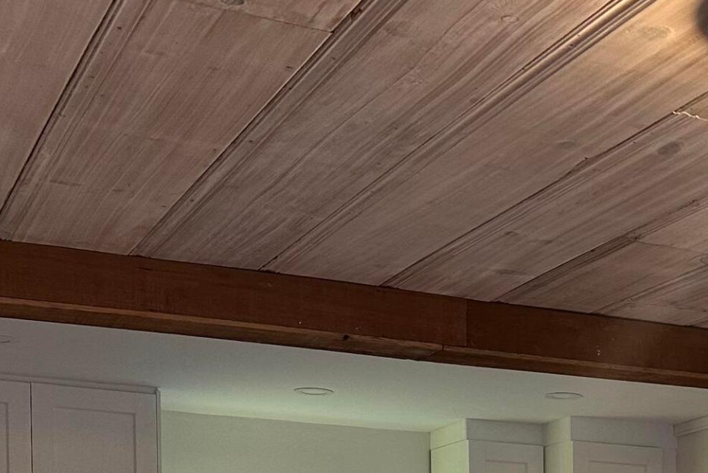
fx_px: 1495
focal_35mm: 76
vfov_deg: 16.0
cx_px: 675
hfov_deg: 25.6
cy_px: 770
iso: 200
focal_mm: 6.86
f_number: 1.78
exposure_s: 1/120
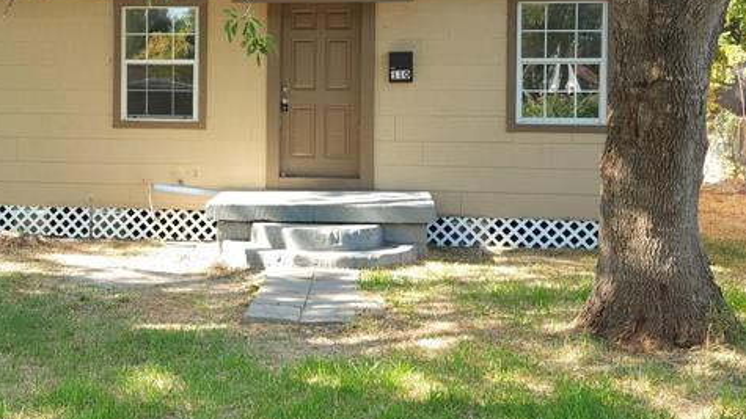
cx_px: 166
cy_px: 104
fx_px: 1068
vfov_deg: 22.0
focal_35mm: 54
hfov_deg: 37.3
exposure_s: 1/207
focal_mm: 5.4
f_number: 1.8
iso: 40
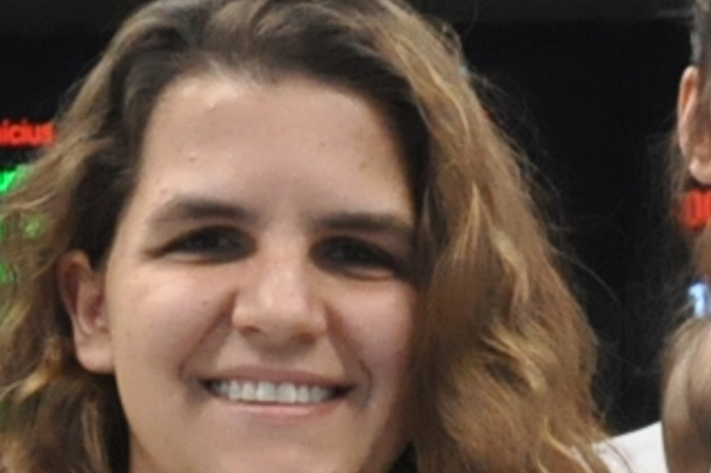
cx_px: 421
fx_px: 5623
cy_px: 1192
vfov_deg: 4.7
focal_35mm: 285
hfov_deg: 7.2
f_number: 5.6
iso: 2000
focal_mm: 28
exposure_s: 1/125
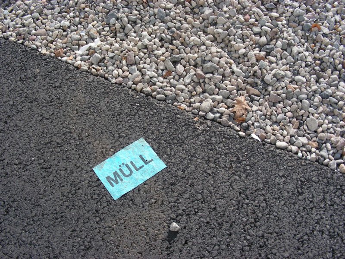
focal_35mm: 38
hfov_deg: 49.0
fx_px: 379
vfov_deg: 37.7
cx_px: 172
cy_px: 130
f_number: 4
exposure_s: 1/299
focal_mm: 6.3
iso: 50
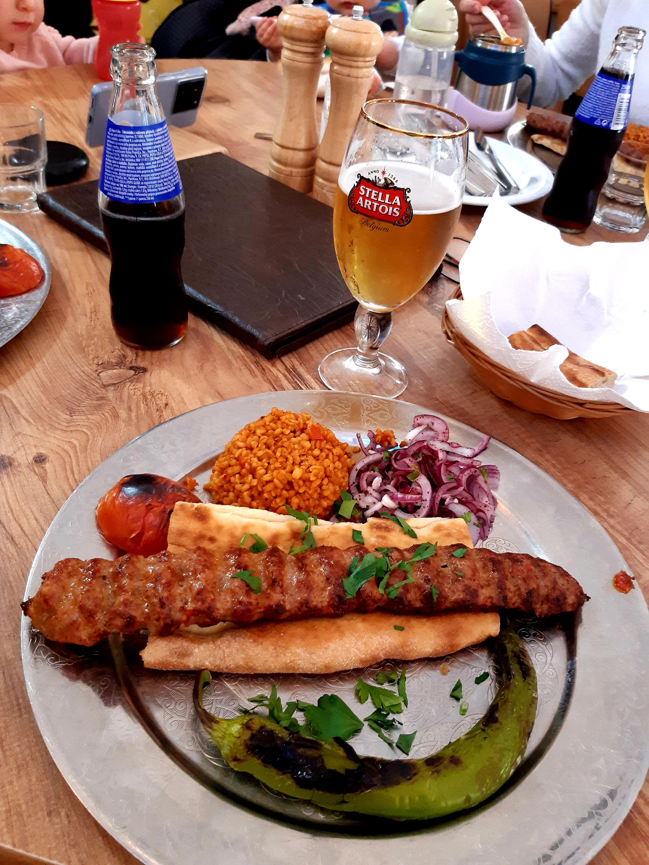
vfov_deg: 67.3
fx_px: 650
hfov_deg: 53.1
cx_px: 324
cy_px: 432
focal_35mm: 26
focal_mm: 3.92
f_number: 1.7
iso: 250
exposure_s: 1/25
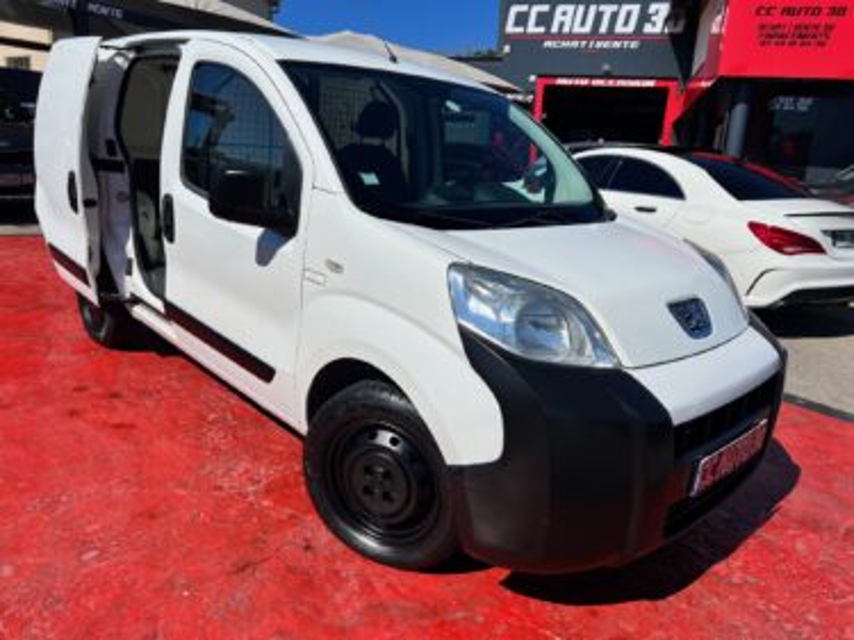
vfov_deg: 53.0
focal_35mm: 26
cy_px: 320
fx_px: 641
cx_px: 427
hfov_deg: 67.3
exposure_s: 1/11364
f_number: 1.5
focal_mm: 5.7
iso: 50
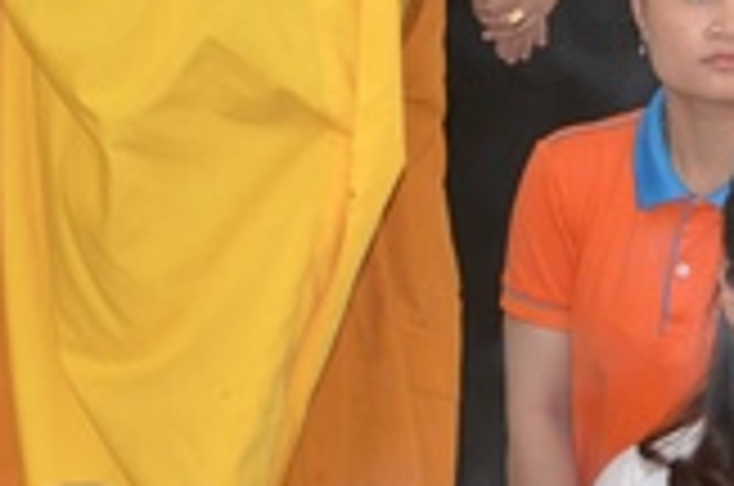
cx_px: 919
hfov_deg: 8.1
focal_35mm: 252
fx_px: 5128
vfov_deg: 5.4
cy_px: -277
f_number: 6.3
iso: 1000
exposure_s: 1/250
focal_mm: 42
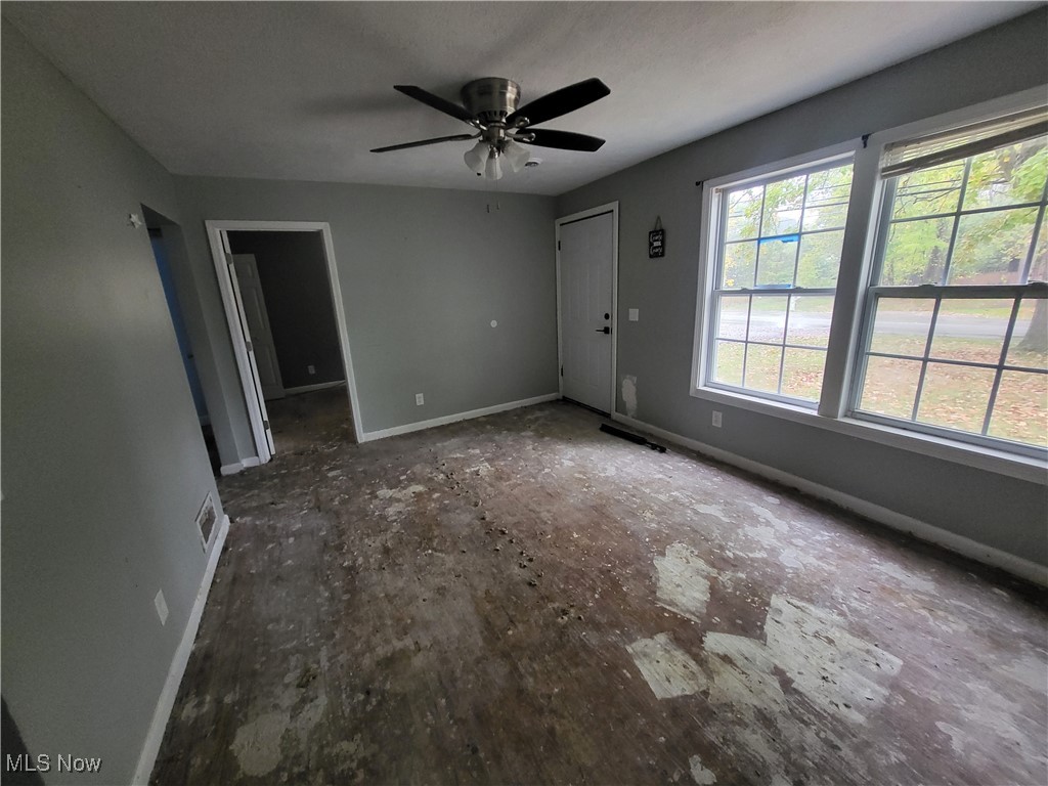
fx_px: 394
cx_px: 524
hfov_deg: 106.2
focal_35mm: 13
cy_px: 393
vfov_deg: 89.9
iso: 500
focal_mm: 1.74
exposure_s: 1/33.3
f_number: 2.2
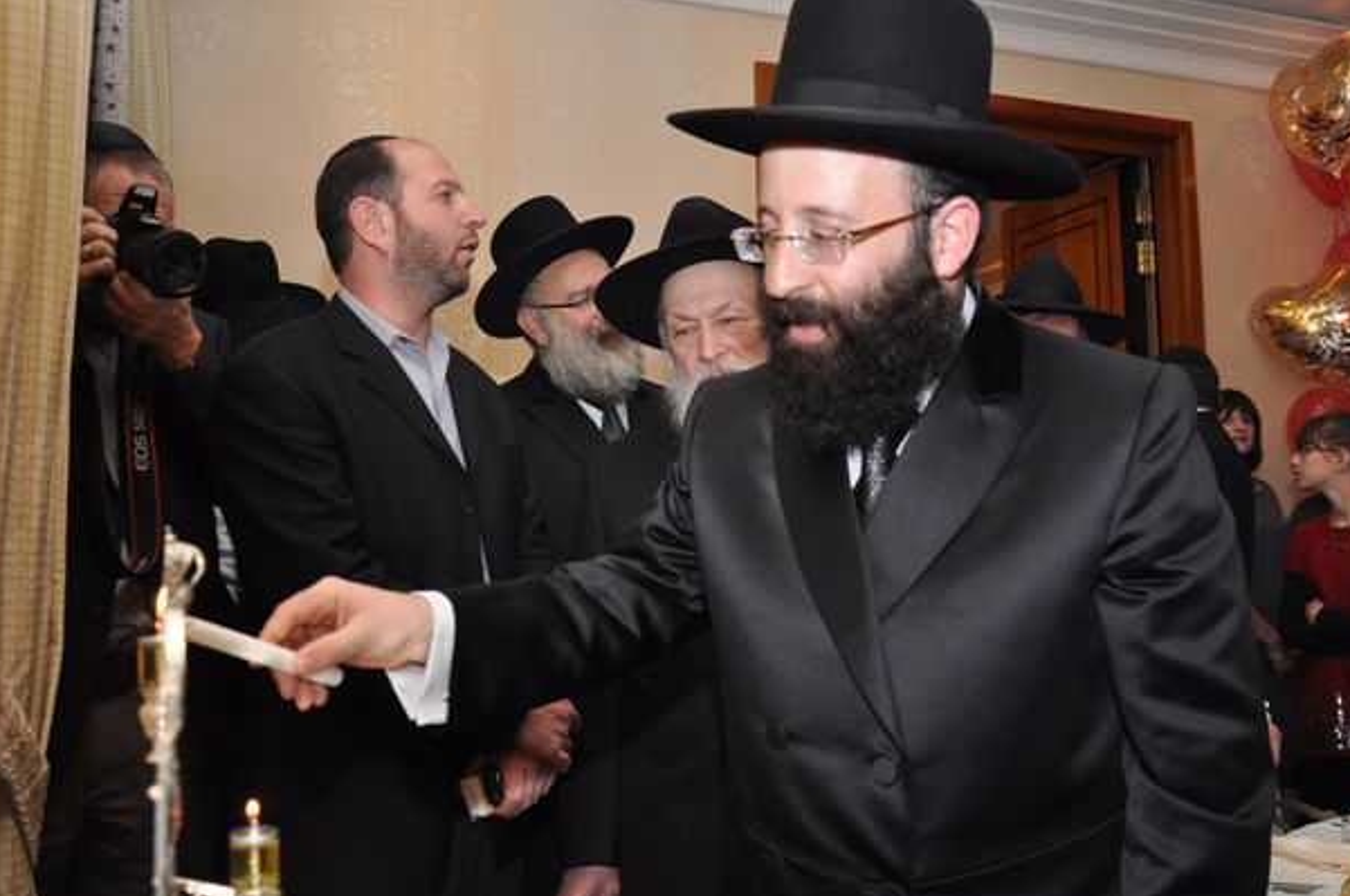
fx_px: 1256
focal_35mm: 34
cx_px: 694
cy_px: 437
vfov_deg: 39.3
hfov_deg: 56.5
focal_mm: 21
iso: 500
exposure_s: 1/60
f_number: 4
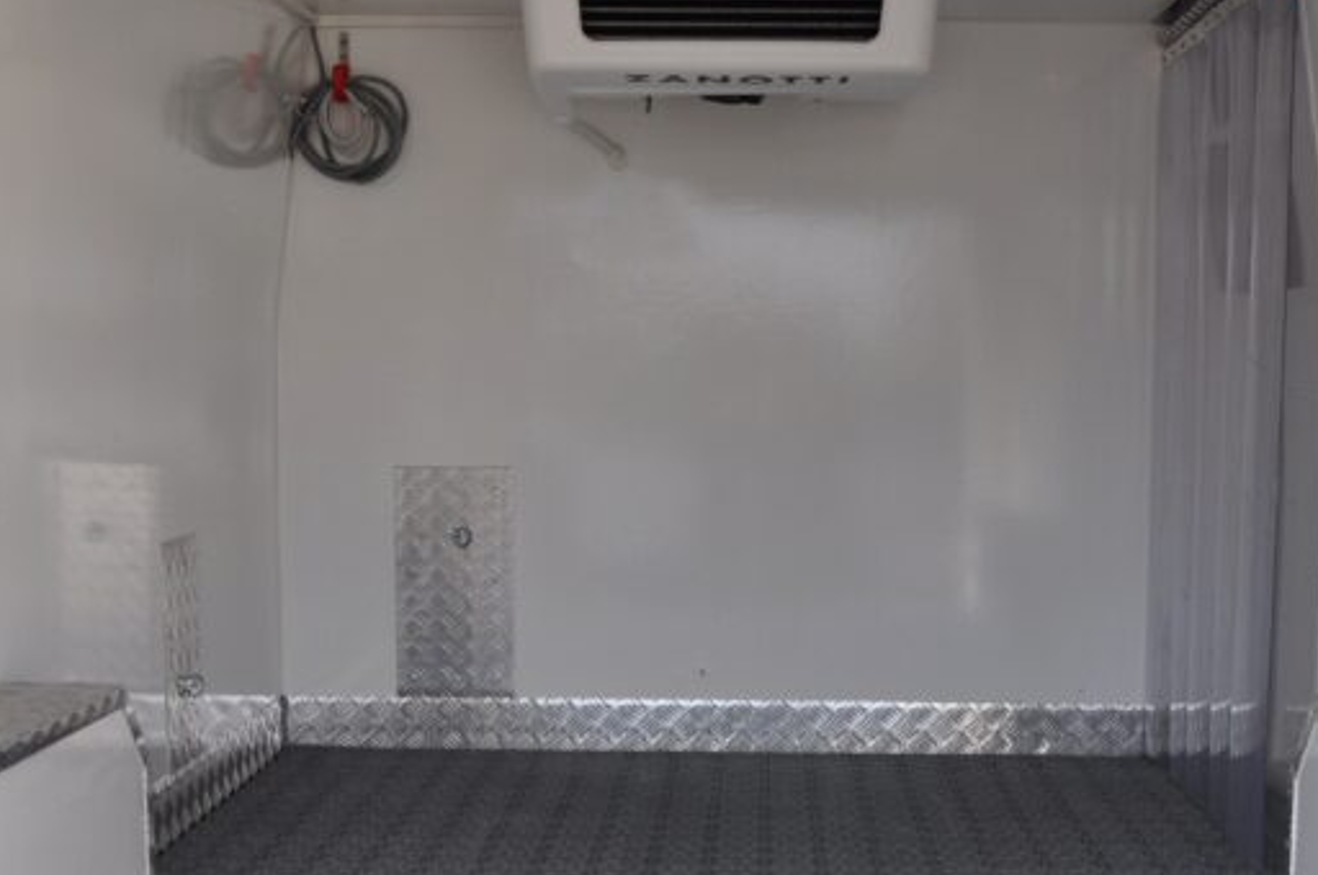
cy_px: 679
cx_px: 731
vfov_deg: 21.3
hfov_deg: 31.9
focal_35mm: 63
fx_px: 2304
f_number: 7.1
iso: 400
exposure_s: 1/200
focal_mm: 21
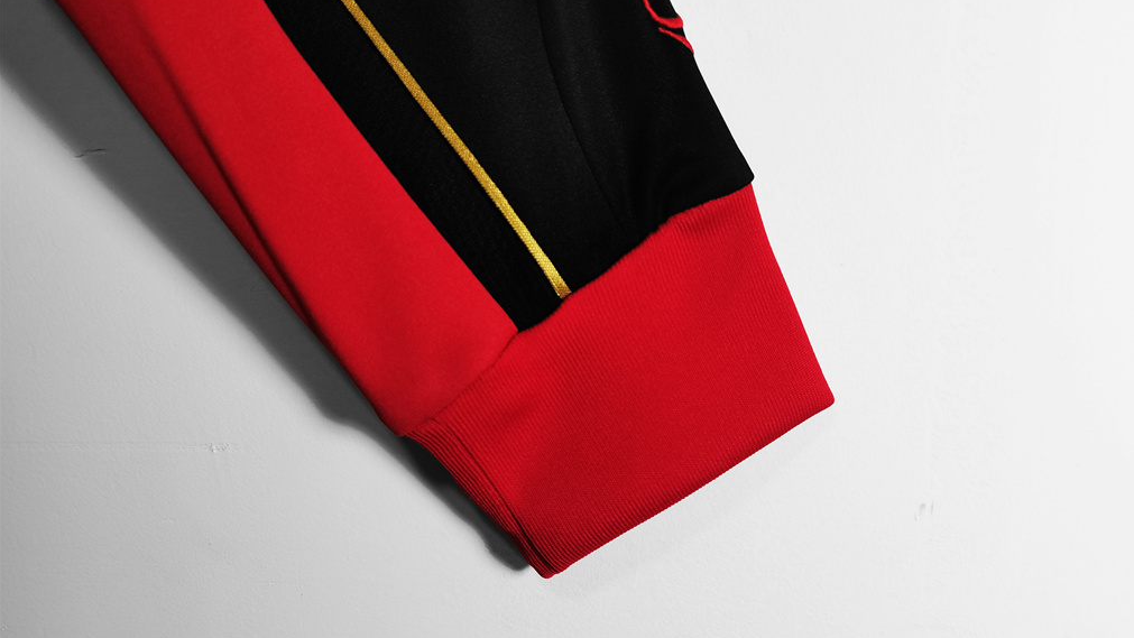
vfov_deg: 36.7
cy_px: 344
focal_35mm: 32
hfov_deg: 61.0
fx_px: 962
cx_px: 573
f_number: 1.8
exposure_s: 1/100
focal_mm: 5.58
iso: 100
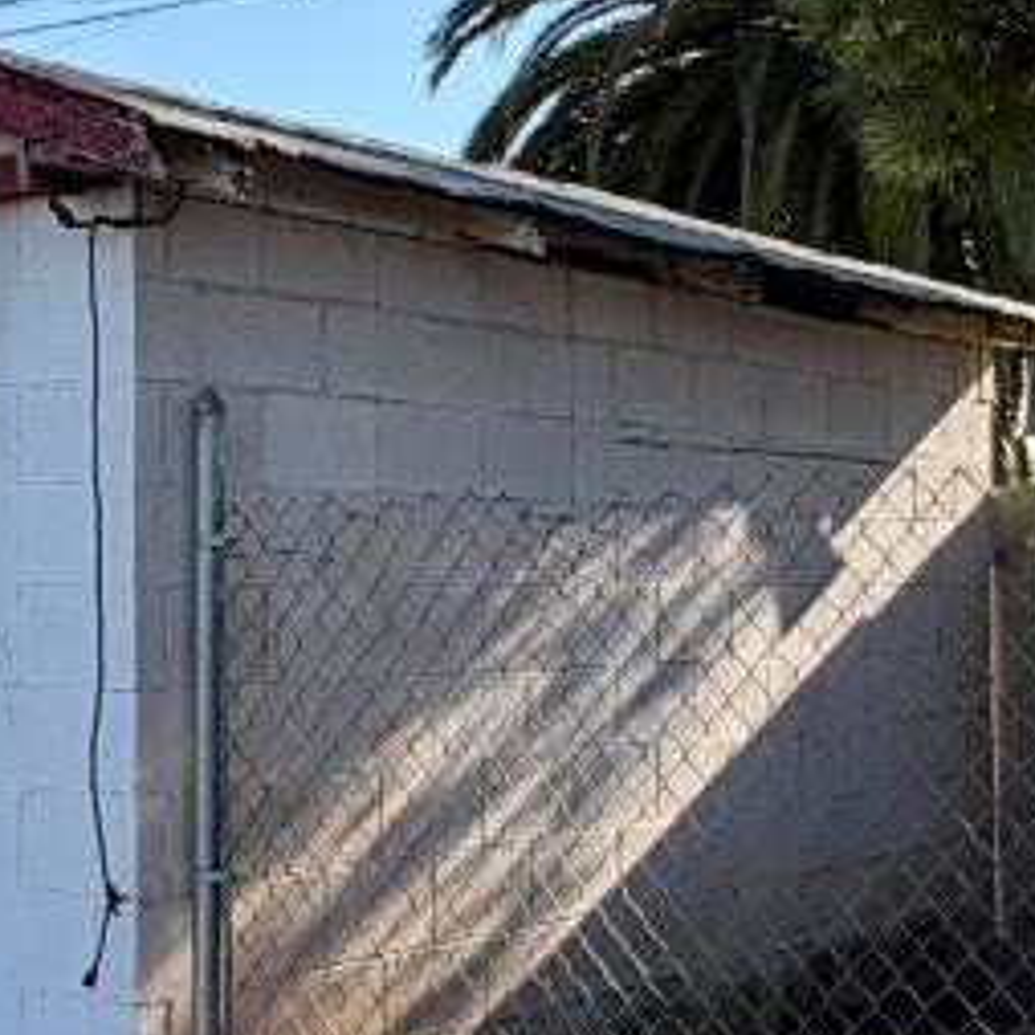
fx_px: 2469
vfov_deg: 23.7
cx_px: 139
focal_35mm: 73
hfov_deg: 23.2
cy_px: 507
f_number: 2.2
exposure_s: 1/760
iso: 40
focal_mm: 2.22
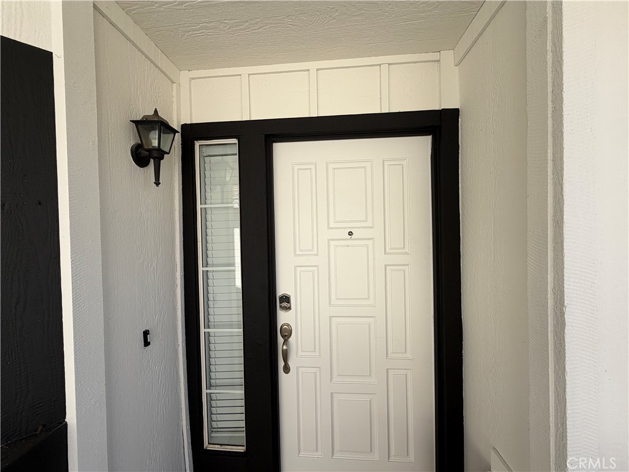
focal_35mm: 14
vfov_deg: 85.7
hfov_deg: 102.1
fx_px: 254
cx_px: 314
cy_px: 236
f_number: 2.2
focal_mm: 2.22
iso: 40
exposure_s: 1/726
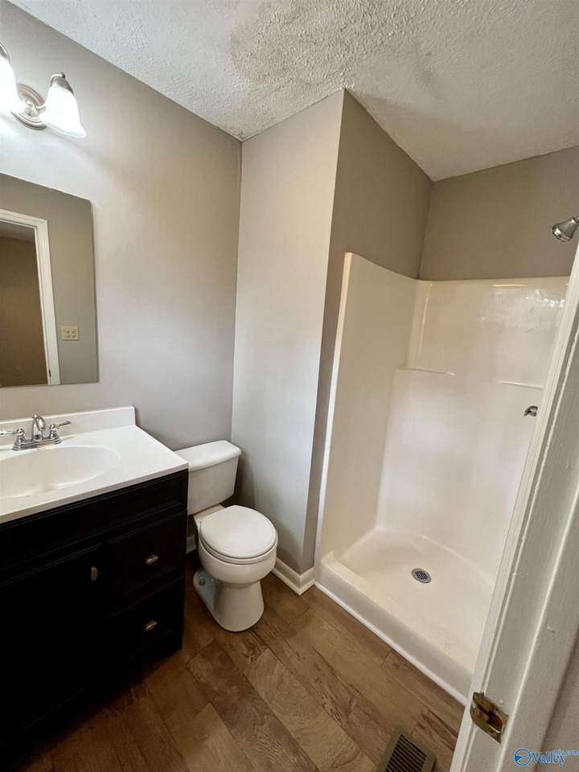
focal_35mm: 13
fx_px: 290
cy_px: 386
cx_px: 290
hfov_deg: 89.9
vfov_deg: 106.2
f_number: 1.8
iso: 250
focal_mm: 1.57
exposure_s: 1/60
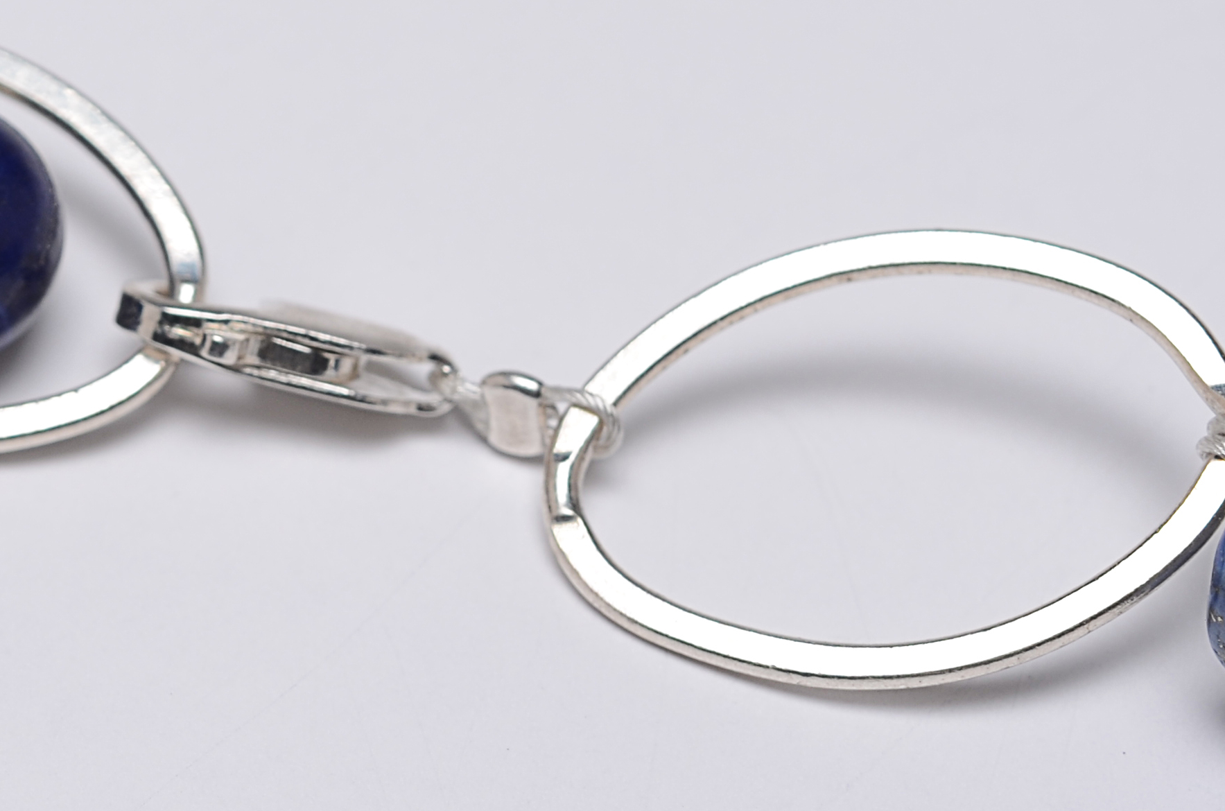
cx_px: -126
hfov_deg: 8.2
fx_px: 8523
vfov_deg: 5.4
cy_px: 335
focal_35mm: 251
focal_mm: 60
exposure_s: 1/80
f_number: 9
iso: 100
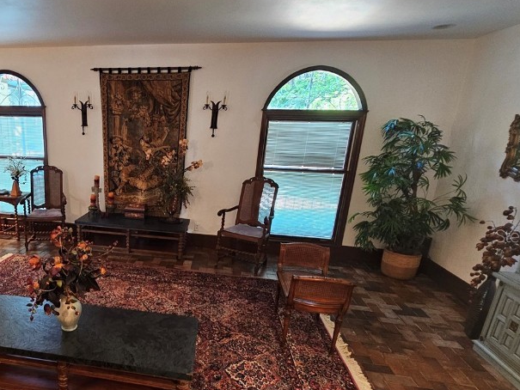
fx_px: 331
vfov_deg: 60.6
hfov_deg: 71.7
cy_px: 235
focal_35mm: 22
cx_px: 137
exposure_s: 1/30
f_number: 2.2
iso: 320
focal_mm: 2.2
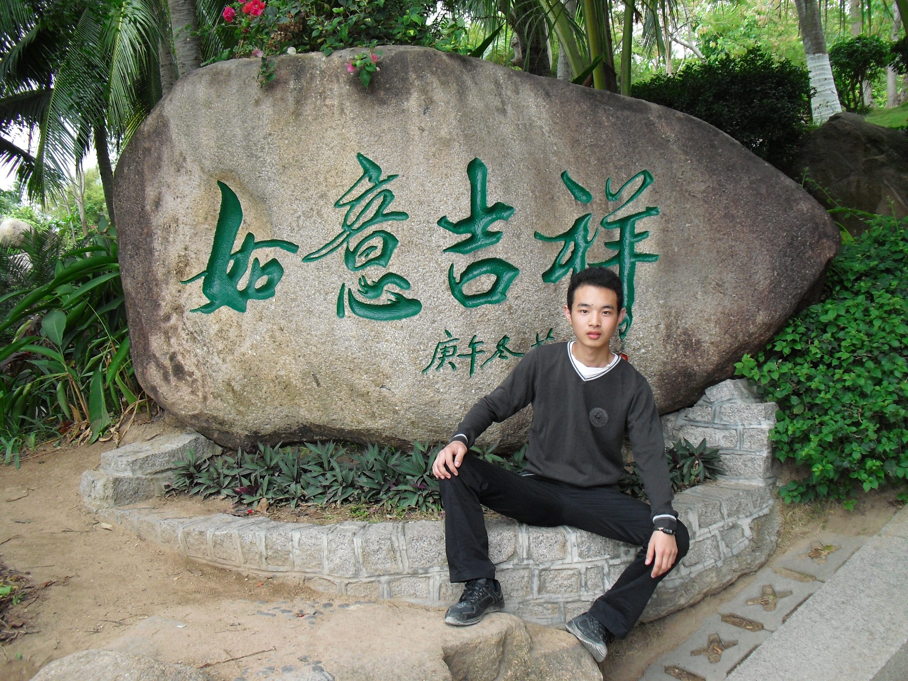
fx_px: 944
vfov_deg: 39.7
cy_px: 340
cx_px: 454
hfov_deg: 51.4
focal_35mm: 36
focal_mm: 6.3
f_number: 3.1
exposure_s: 1/100
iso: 200
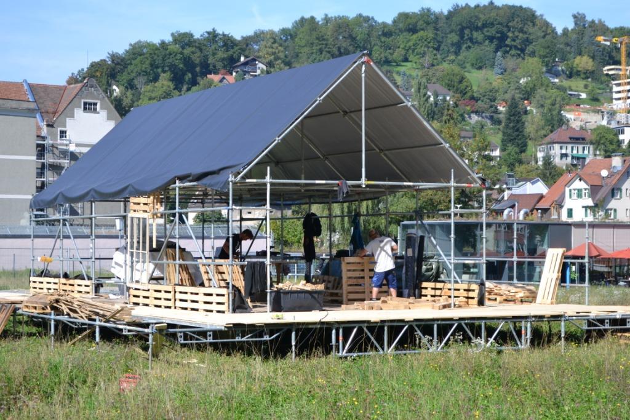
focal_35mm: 82
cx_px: 315
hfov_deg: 24.6
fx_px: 1444
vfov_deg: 16.6
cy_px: 210
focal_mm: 55
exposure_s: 1/160
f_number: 6.3
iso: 100
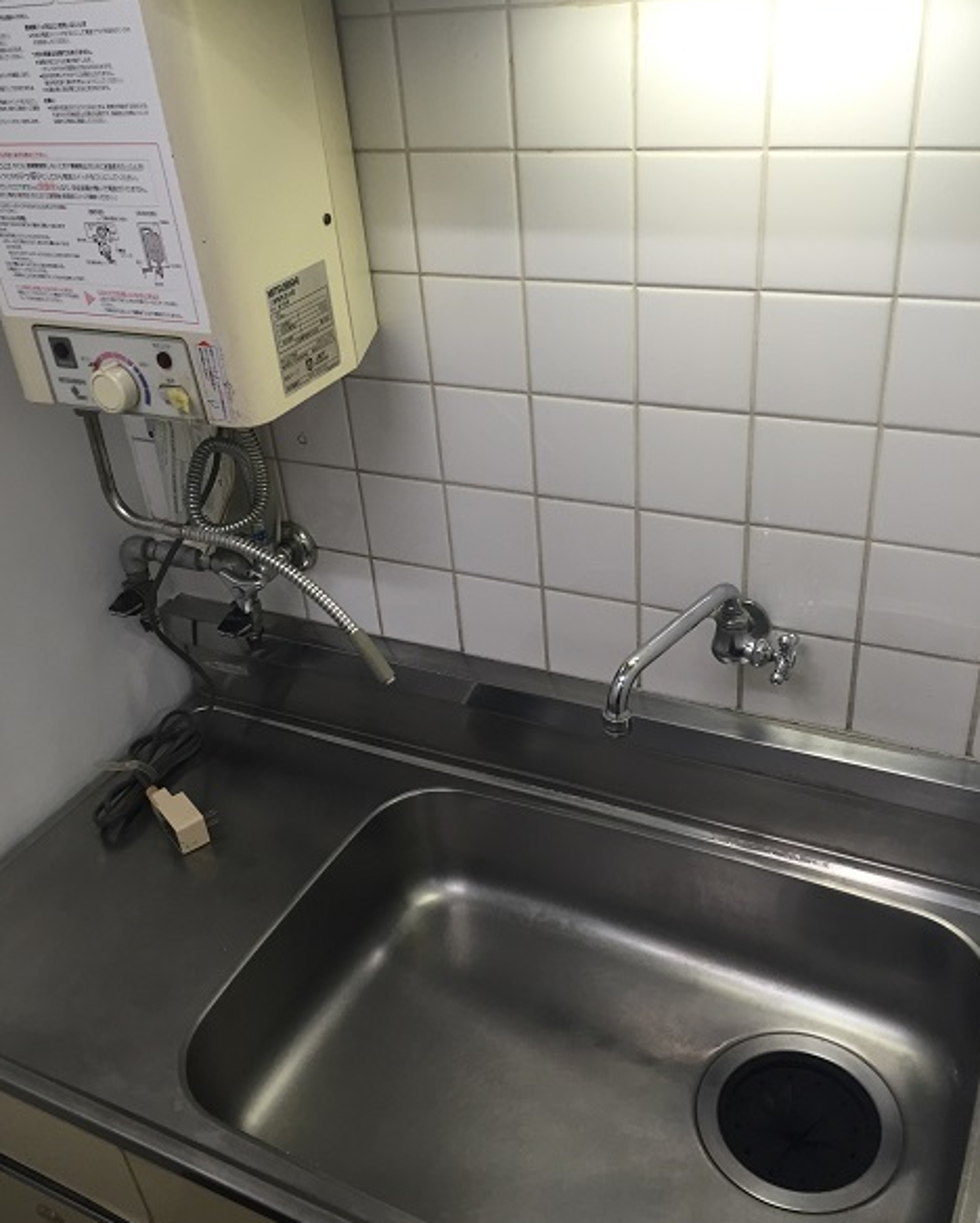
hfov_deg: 47.2
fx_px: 1123
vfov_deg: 57.1
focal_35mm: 31
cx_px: 486
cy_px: 649
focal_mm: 4.15
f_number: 2.2
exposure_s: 1/30
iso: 40
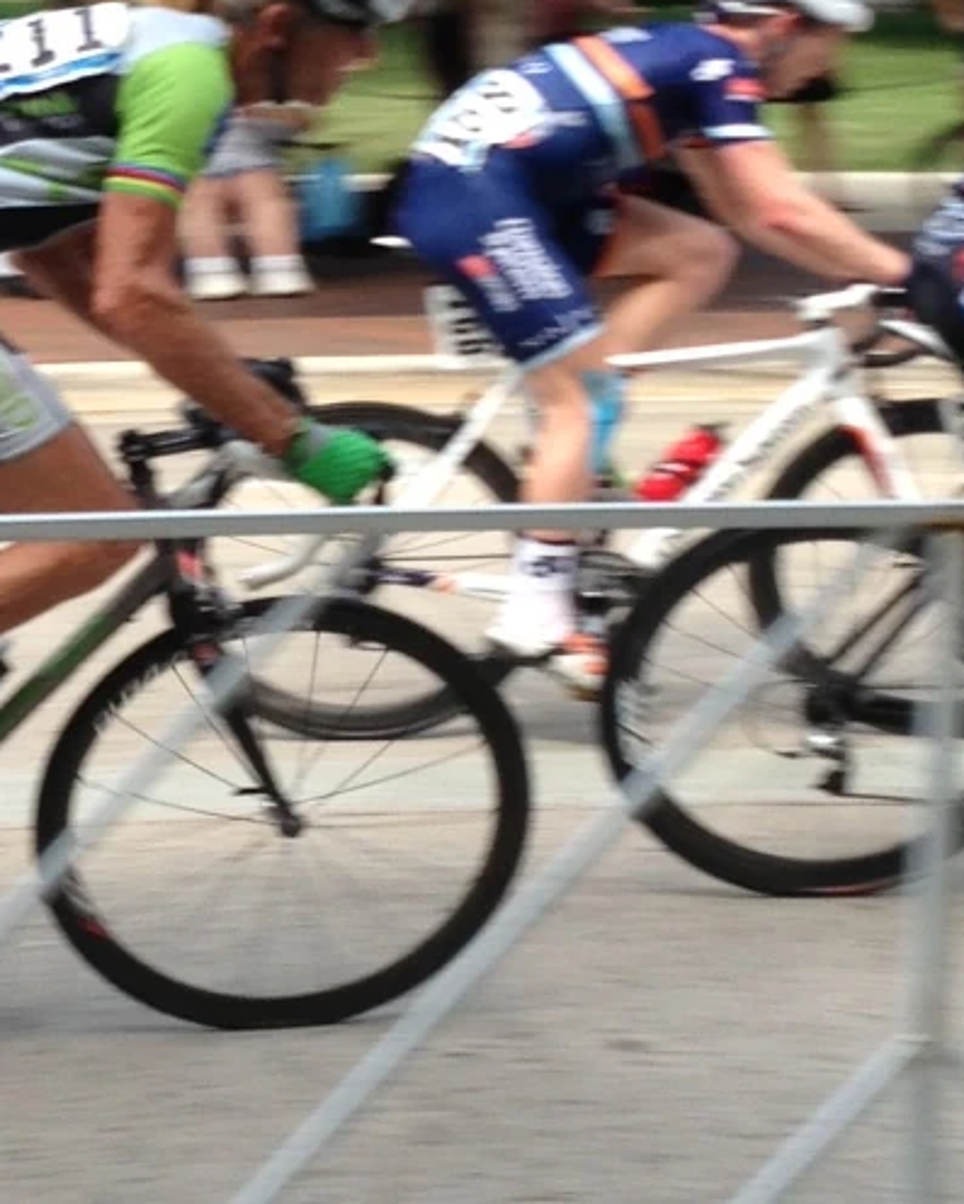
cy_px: 449
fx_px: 3779
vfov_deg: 18.1
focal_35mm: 106
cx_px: 301
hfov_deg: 14.5
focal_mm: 4.13
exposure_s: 1/507
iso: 50
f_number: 2.4
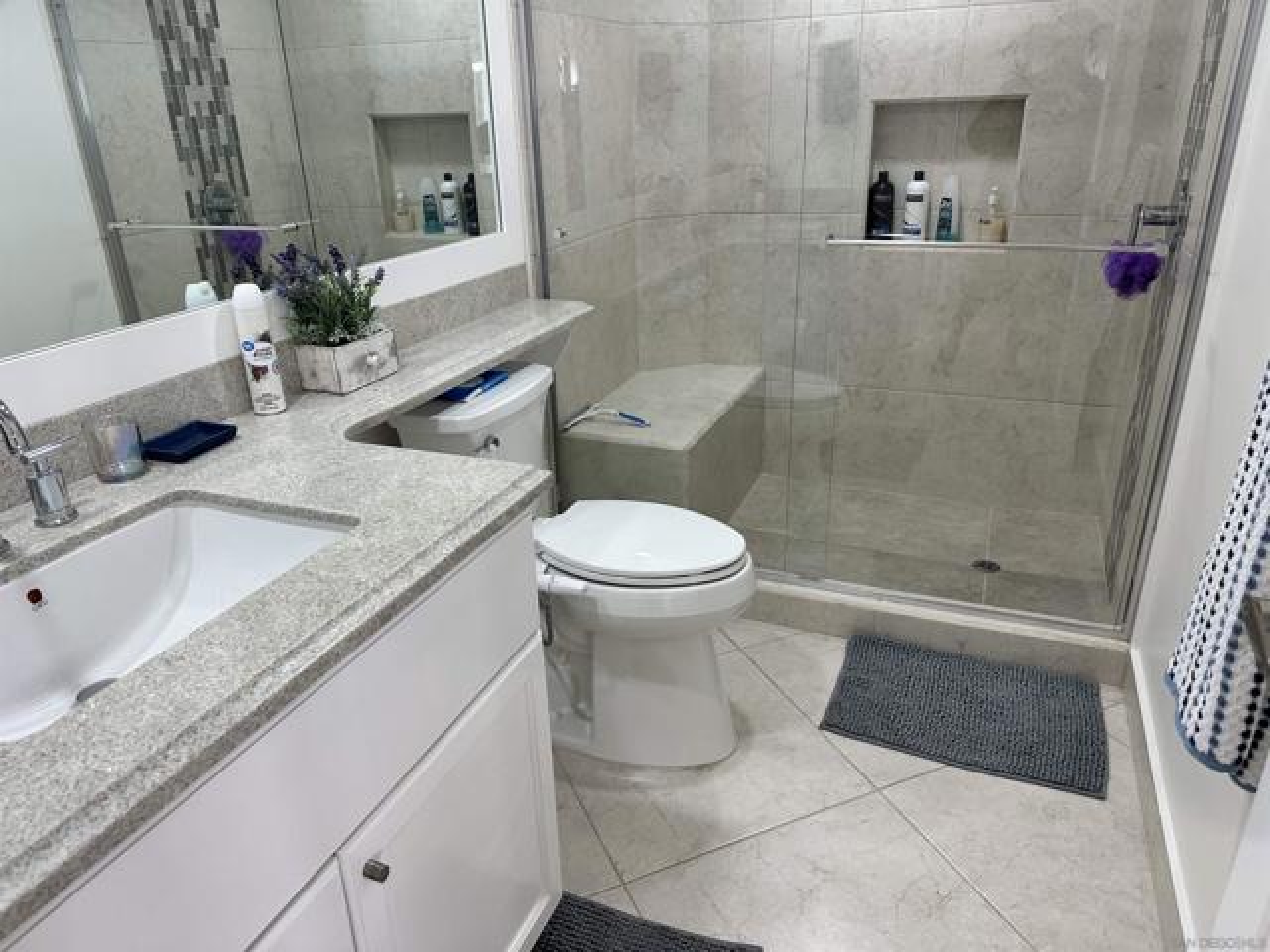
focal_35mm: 24
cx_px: 635
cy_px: 476
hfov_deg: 71.6
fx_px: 881
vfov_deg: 56.8
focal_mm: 6.86
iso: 160
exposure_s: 1/121
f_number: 1.78
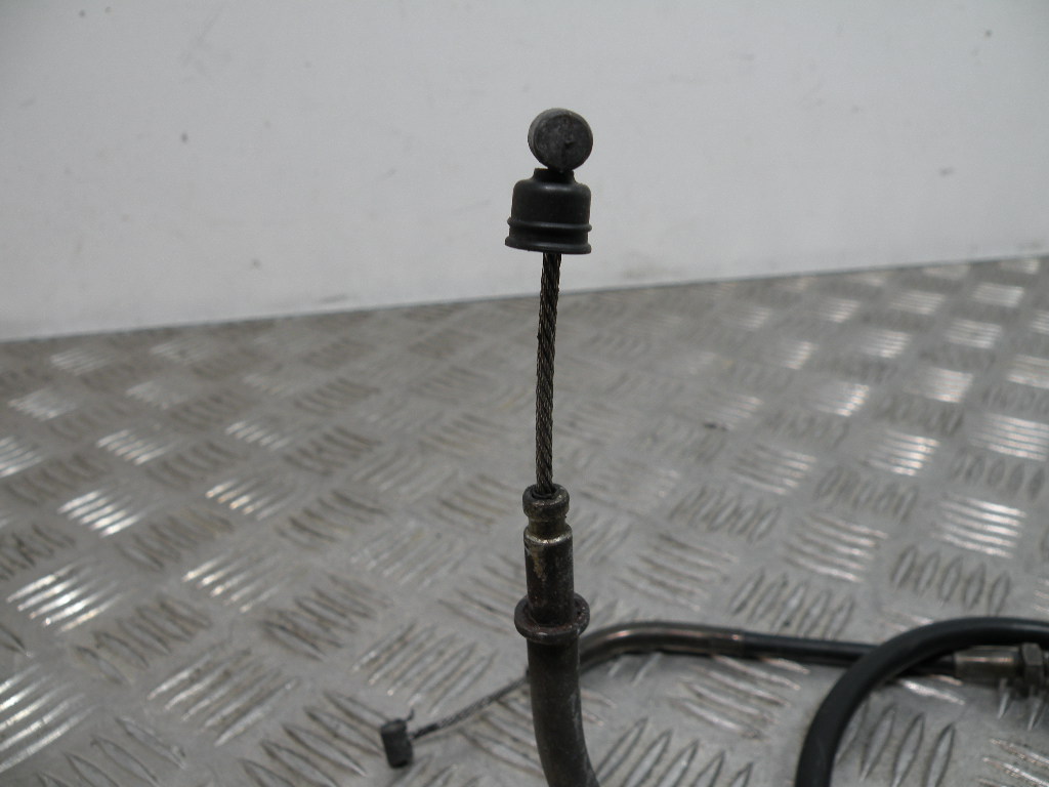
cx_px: 524
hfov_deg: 65.3
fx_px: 818
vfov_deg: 51.4
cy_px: 394
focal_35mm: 27
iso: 64
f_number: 3.2
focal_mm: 4.7
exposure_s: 1/82.8
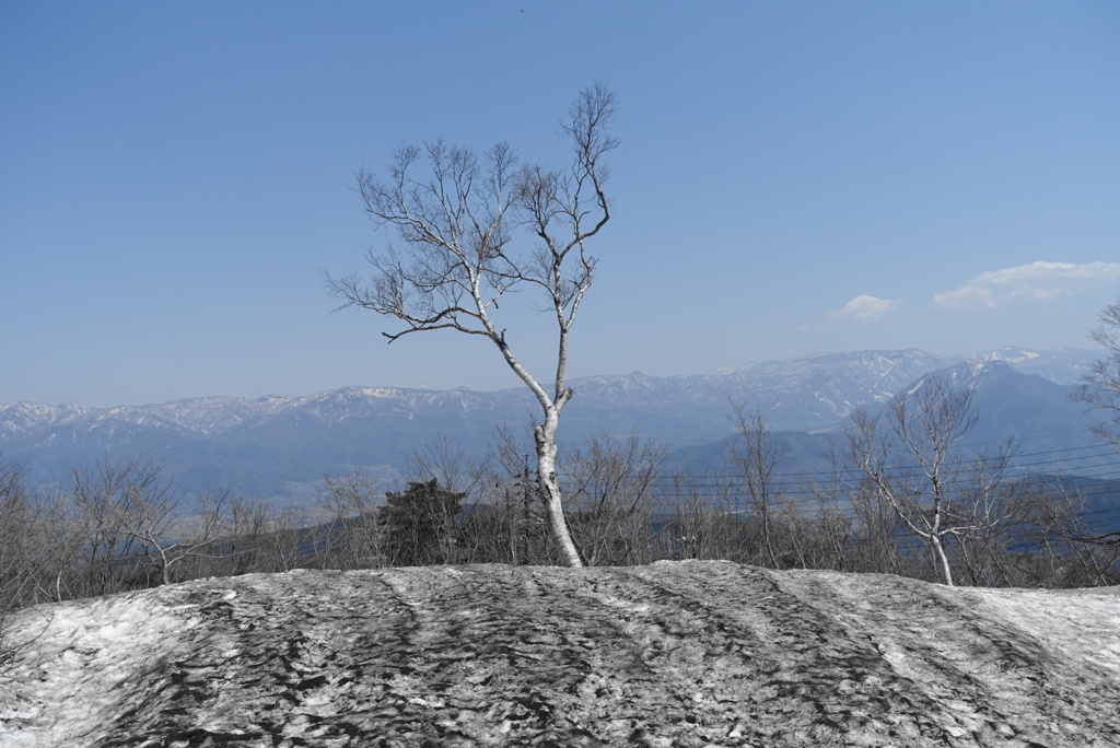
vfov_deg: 40.0
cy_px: 374
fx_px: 1027
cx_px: 560
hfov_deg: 57.2
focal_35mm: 33
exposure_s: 1/200
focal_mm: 12.2
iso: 125
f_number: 4
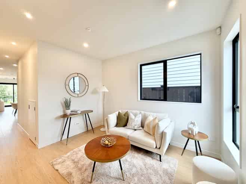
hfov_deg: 102.1
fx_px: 99
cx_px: 123
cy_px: 92
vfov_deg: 85.6
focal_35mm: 14
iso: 64
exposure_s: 1/121
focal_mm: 2.22
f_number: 2.2
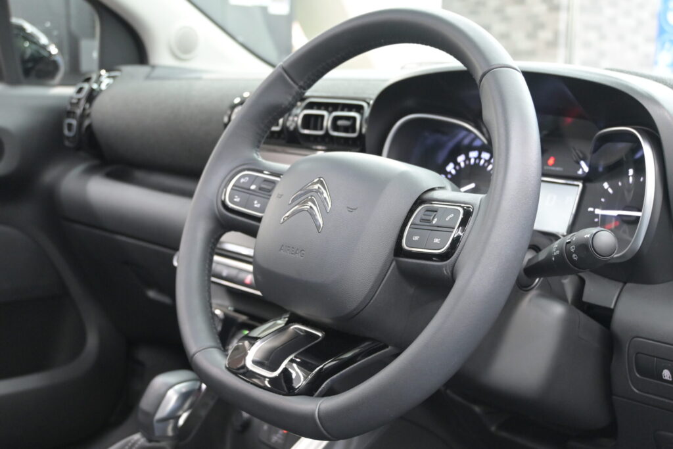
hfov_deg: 41.7
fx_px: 883
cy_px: 224
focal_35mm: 47
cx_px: 336
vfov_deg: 28.5
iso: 1800
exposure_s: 1/50
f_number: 5
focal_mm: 31.5
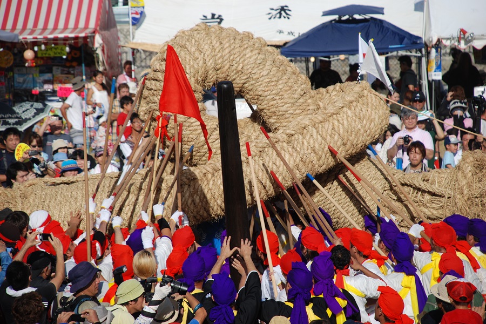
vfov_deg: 6.8
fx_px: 2734
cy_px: 162
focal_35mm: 202
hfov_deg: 10.2
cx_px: 243
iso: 100
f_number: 5.6
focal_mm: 135
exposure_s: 1/500
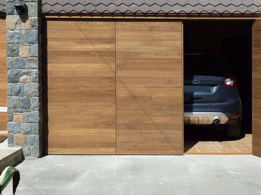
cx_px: 179
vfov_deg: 26.5
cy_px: 86
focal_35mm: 55
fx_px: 415
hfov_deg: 34.5
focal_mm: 6.1
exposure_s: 1/400
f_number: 5
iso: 80
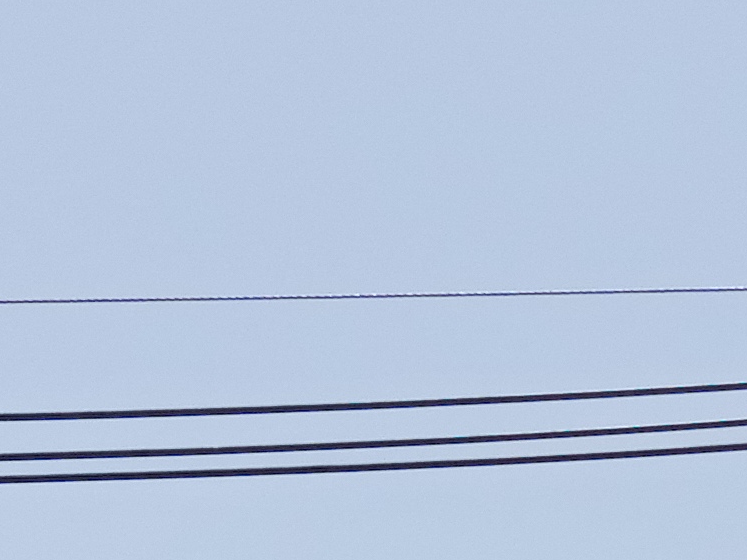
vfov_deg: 8.7
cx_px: 633
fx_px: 3366
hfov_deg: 12.6
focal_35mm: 156
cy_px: 1342
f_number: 1.8
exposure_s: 1/2294
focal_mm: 3.61
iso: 100
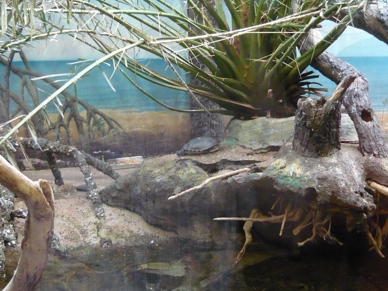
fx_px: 583
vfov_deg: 27.8
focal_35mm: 52
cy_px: 86
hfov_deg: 36.8
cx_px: 188
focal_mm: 5.5
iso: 400
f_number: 2.8
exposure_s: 1/30
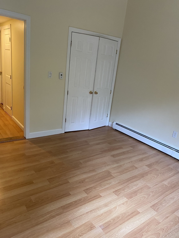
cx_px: 90
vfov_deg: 67.3
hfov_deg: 53.1
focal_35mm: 26
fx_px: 179
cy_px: 119
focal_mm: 4.25
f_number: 1.8
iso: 250
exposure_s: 1/60
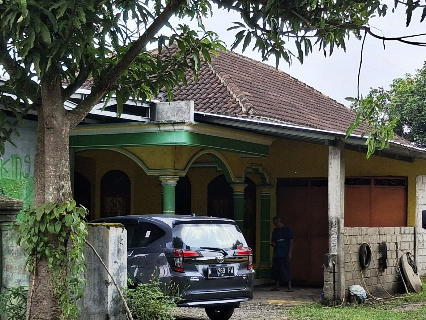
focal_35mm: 25
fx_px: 308
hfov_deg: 69.4
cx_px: 213
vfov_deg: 54.9
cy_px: 160
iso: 32
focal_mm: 4.69
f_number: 1.8
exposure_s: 1/1076
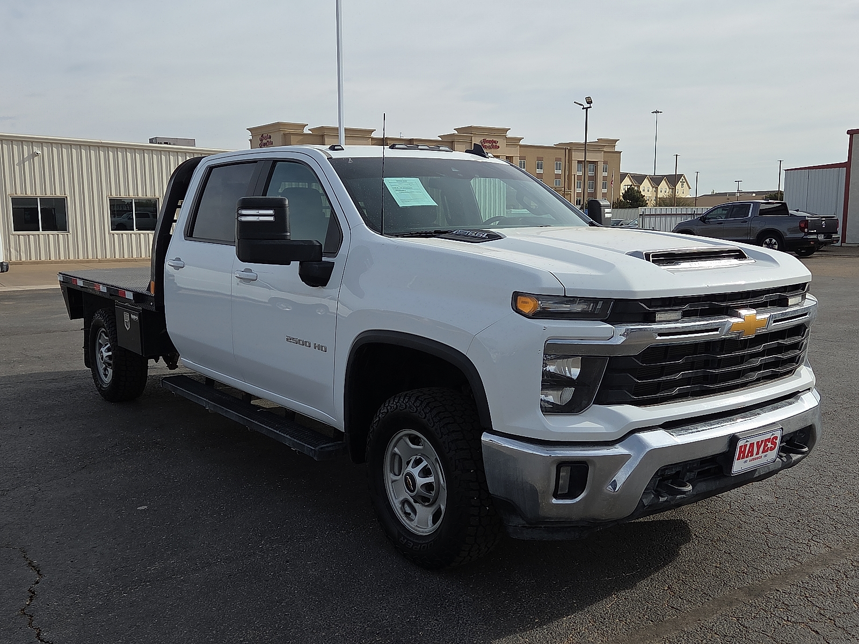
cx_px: 430
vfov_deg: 41.8
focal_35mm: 34
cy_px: 322
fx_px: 844
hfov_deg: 54.0
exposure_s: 1/10000
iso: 78
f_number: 1.8
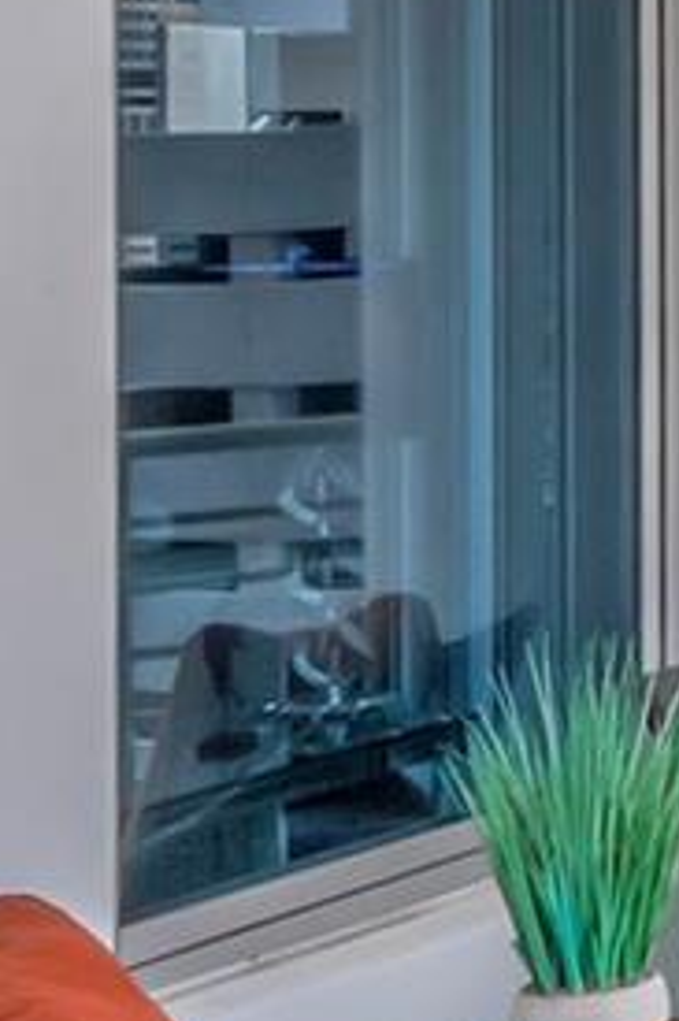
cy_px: 323
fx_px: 2717
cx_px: 1243
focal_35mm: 96
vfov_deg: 21.2
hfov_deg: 12.9
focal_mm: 11
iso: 1000
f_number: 14
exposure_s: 1/200
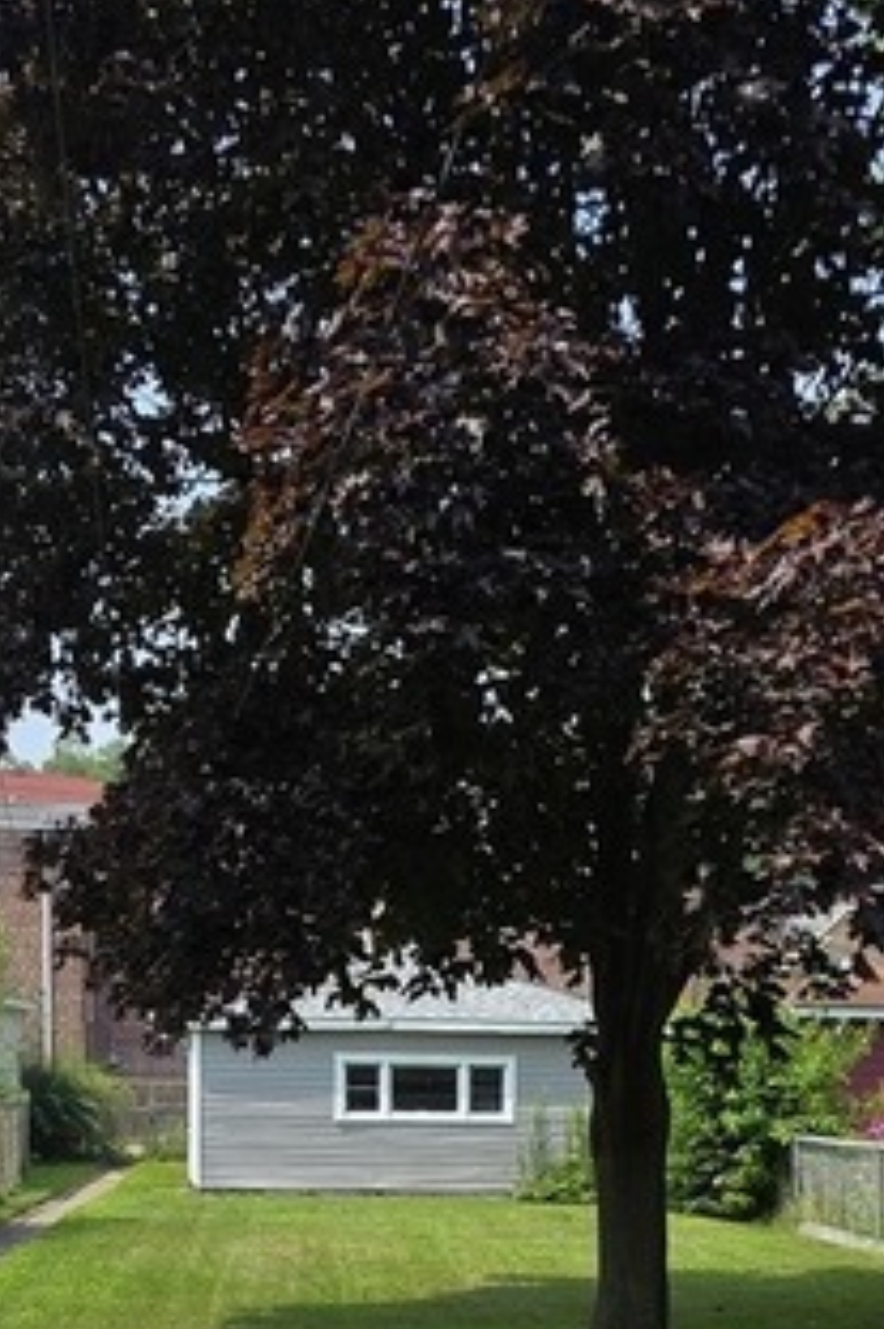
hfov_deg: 28.6
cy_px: 1367
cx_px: 427
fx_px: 1733
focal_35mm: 47
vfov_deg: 37.0
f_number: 1.9
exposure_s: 1/1686
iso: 40
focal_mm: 2.2
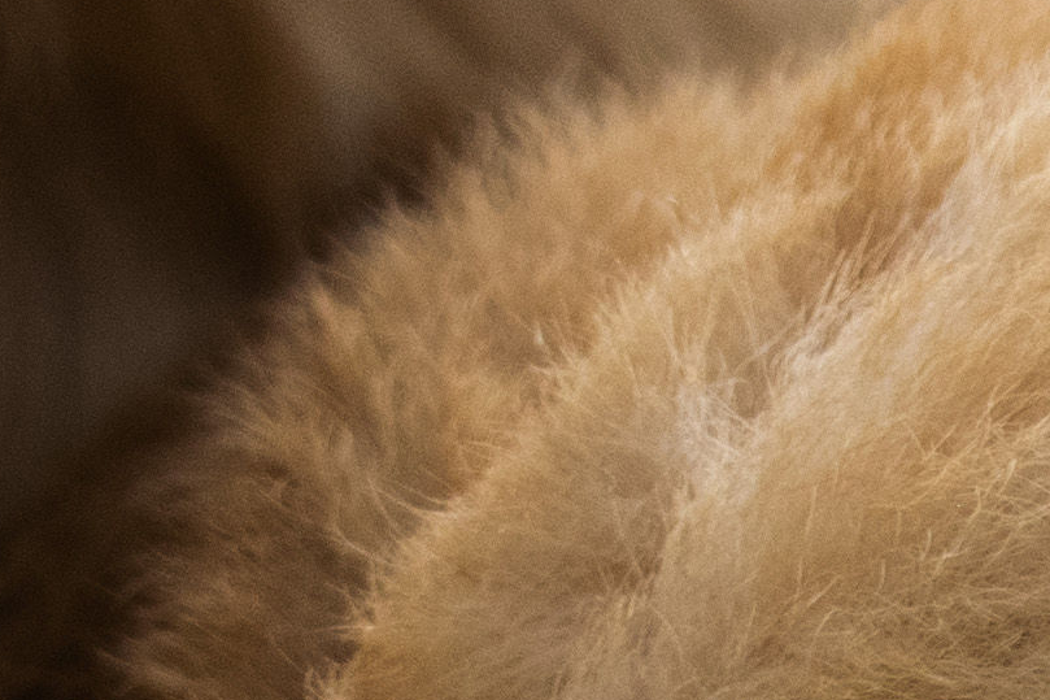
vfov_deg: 0.7
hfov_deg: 1.1
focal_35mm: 1891
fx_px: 55139
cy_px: -1006
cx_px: -1172
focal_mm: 170
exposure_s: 1/1600
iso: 400
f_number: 6.3
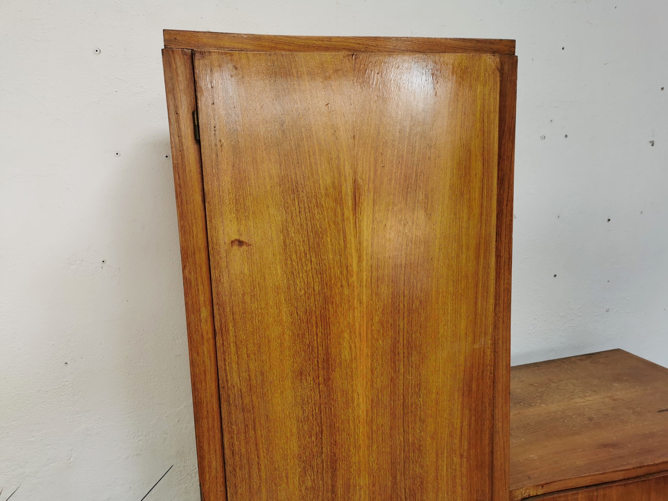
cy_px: 250
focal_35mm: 27
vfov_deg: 51.4
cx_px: 334
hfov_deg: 65.3
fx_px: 521
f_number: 1.8
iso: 50
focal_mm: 5.58
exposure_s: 1/122
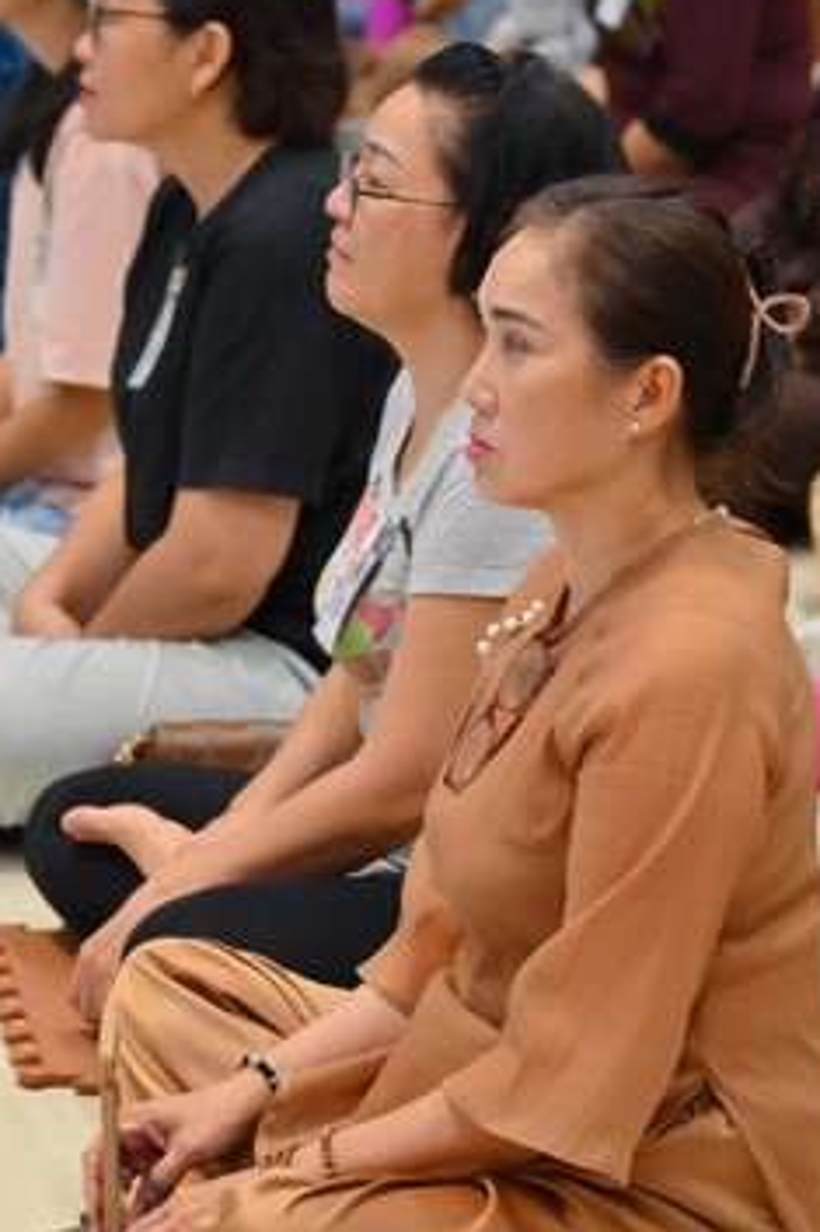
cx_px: 222
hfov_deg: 6.2
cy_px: 248
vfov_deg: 9.3
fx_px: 7558
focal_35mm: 221
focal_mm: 120
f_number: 5
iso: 1250
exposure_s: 1/100
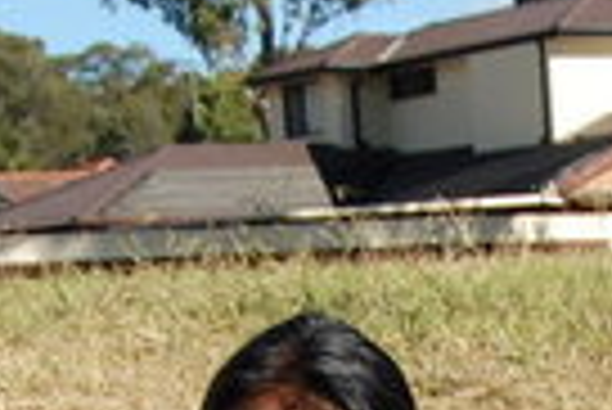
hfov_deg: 11.0
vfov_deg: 7.1
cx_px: 783
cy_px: 924
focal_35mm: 183
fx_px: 3114
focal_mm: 26
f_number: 8
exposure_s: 1/400
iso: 200
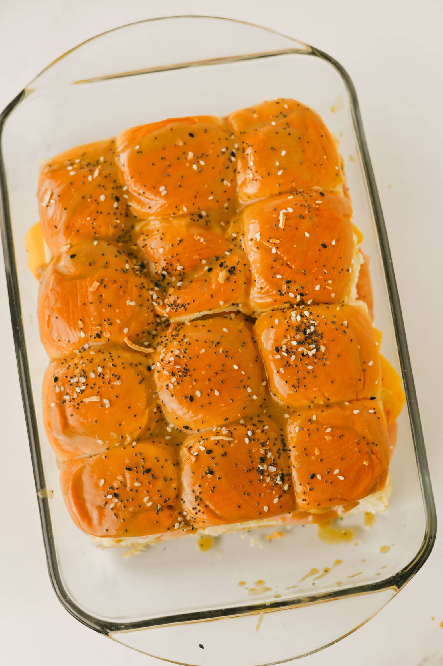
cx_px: 205
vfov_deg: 36.3
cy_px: 335
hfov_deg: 24.6
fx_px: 1017
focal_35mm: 55
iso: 125
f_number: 3.2
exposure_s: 1/250
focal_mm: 50
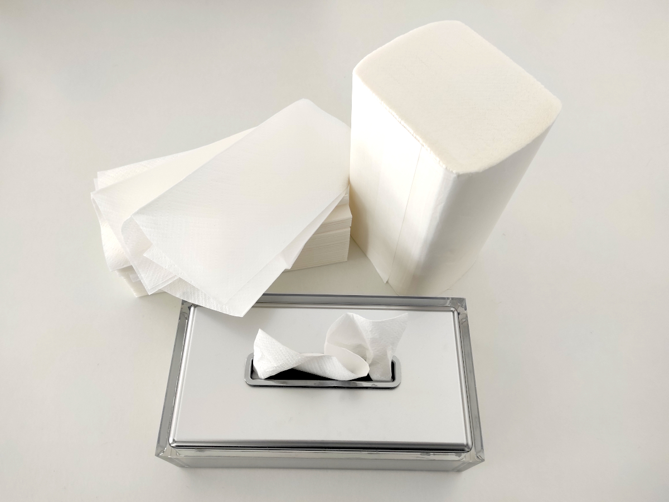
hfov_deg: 69.4
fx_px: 483
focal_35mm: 25
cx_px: 334
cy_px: 251
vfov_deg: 54.9
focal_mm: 5.43
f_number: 1.89
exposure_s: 1/50
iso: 121
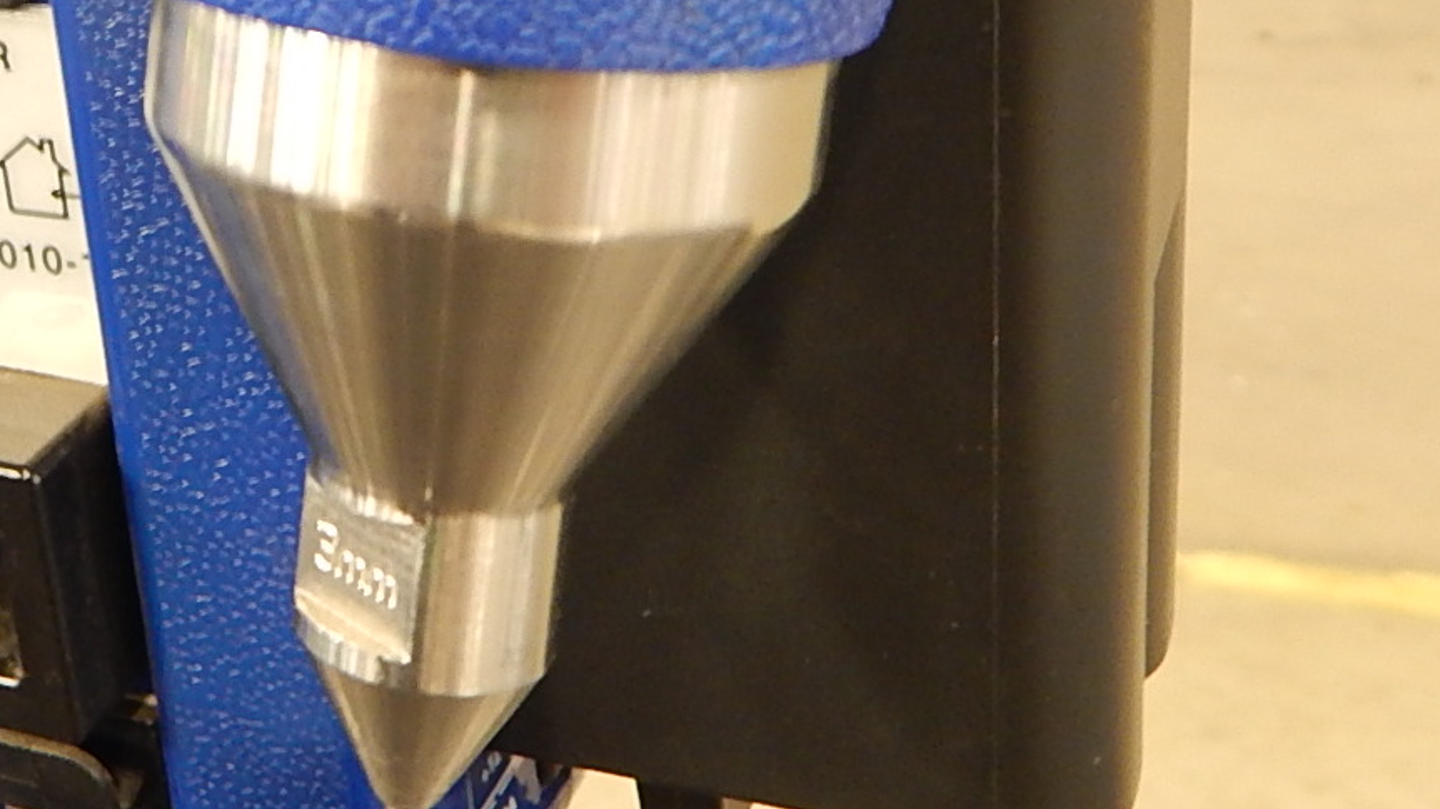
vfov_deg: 18.0
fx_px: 2520
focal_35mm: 66
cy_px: 85
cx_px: 143
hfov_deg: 30.5
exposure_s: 1/2
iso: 200
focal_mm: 4
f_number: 3
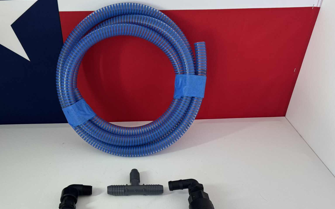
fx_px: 310
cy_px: 147
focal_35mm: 34
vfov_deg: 36.7
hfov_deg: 56.2
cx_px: 133
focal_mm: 6.76
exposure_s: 1/83
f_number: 1.78
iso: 200
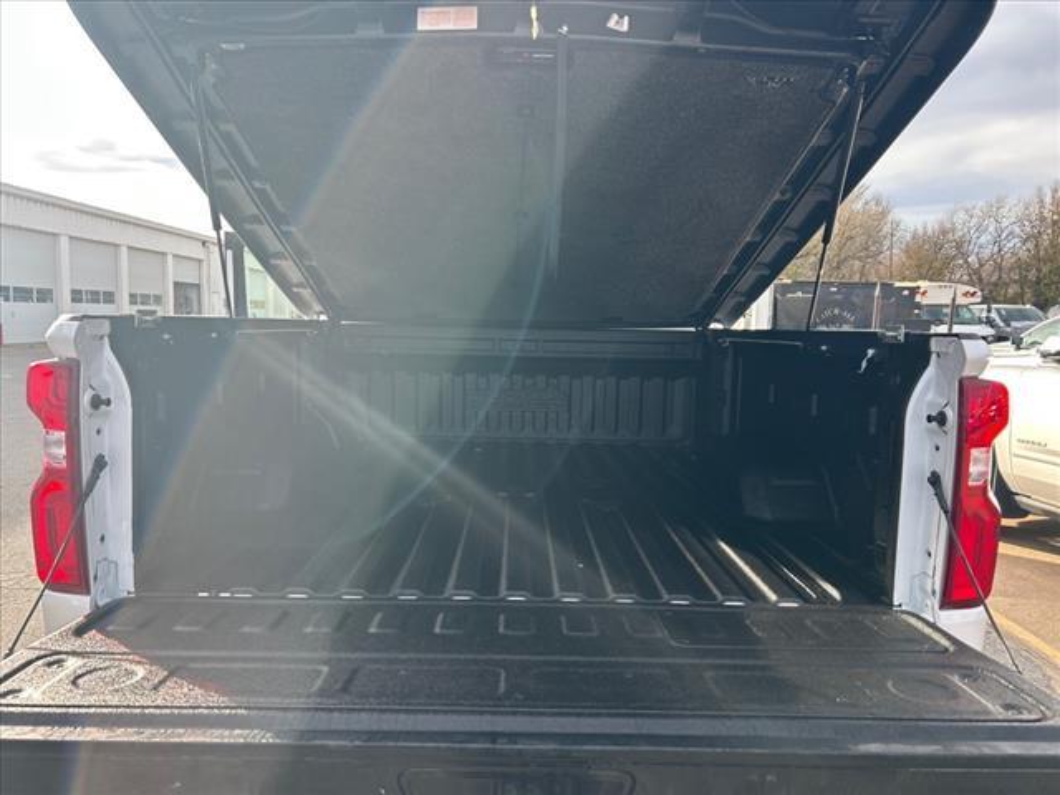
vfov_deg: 53.1
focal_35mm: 26
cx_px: 530
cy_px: 398
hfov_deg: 67.3
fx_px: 796
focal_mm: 5.7
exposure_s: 1/709
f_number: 1.5
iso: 50
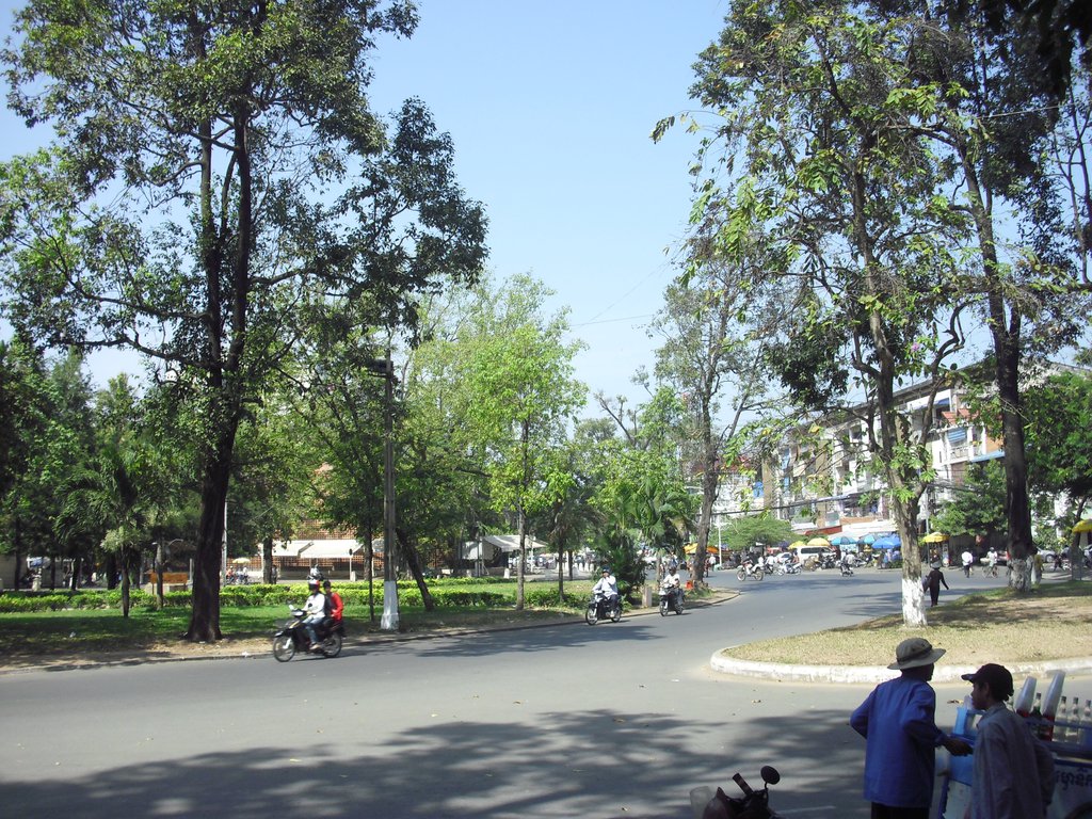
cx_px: 546
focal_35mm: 38
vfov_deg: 37.7
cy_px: 410
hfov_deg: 49.0
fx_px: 1199
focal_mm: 6.2
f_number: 8
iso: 100
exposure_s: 1/125
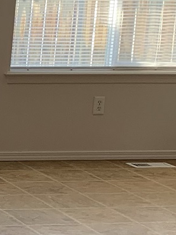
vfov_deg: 13.2
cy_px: 177
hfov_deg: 9.1
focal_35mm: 149
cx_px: -229
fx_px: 1010
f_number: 1.8
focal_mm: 4.25
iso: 50
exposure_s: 1/121
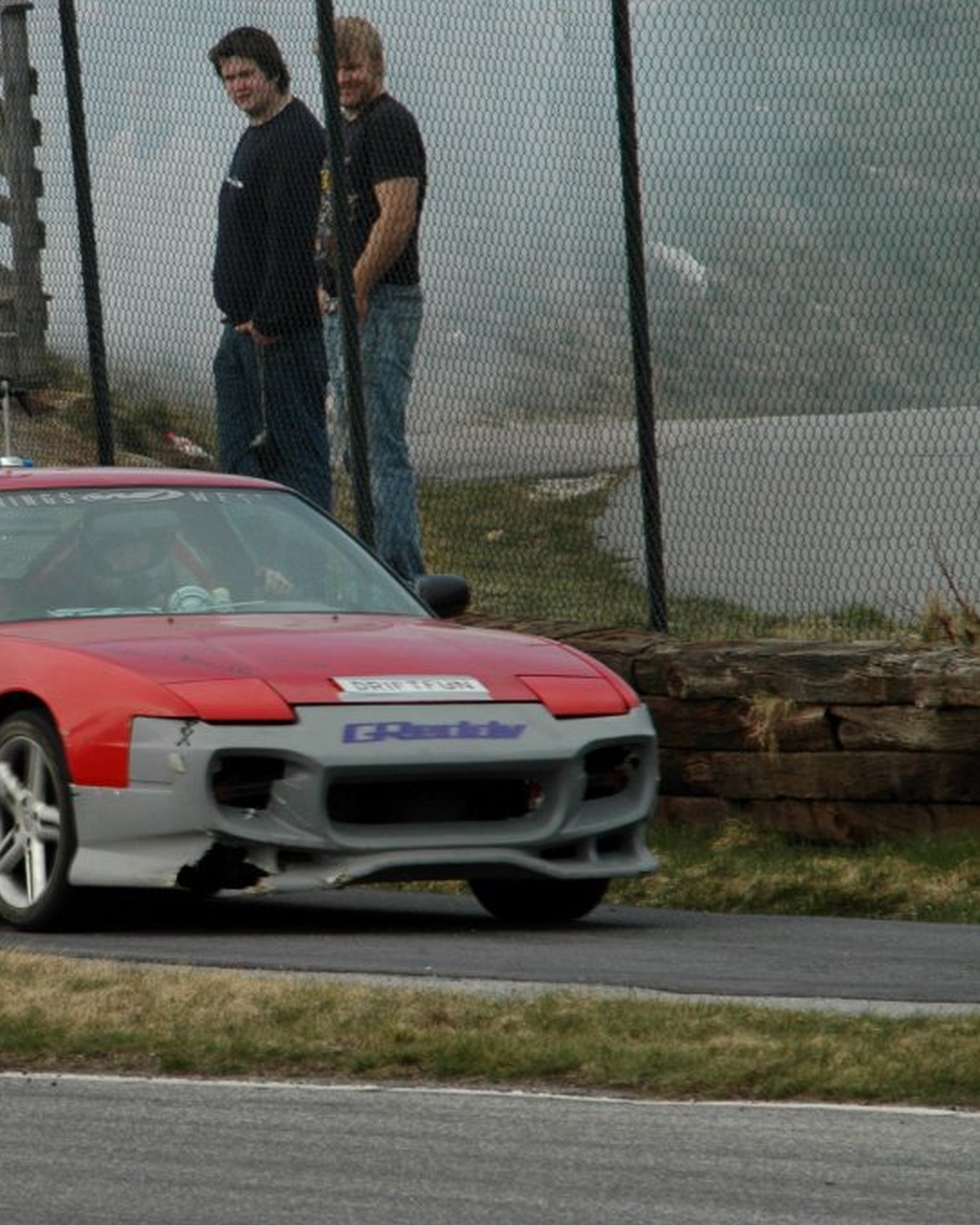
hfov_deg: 1.8
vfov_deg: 2.3
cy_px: 612
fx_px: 30788
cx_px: 148
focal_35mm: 849
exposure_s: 1/200
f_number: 13
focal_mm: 400
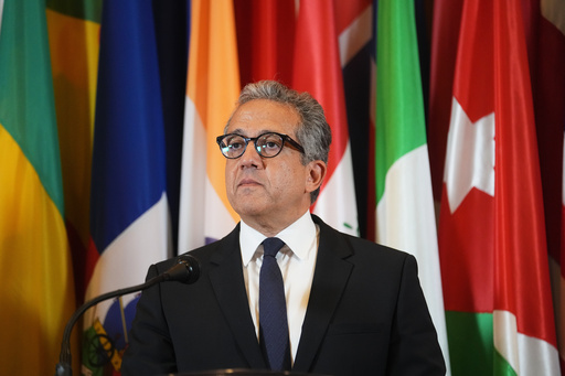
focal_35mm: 158
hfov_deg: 13.0
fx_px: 2479
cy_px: 188
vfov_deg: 8.7
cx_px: 282
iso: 3200
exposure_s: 1/200
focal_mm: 158
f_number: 2.8
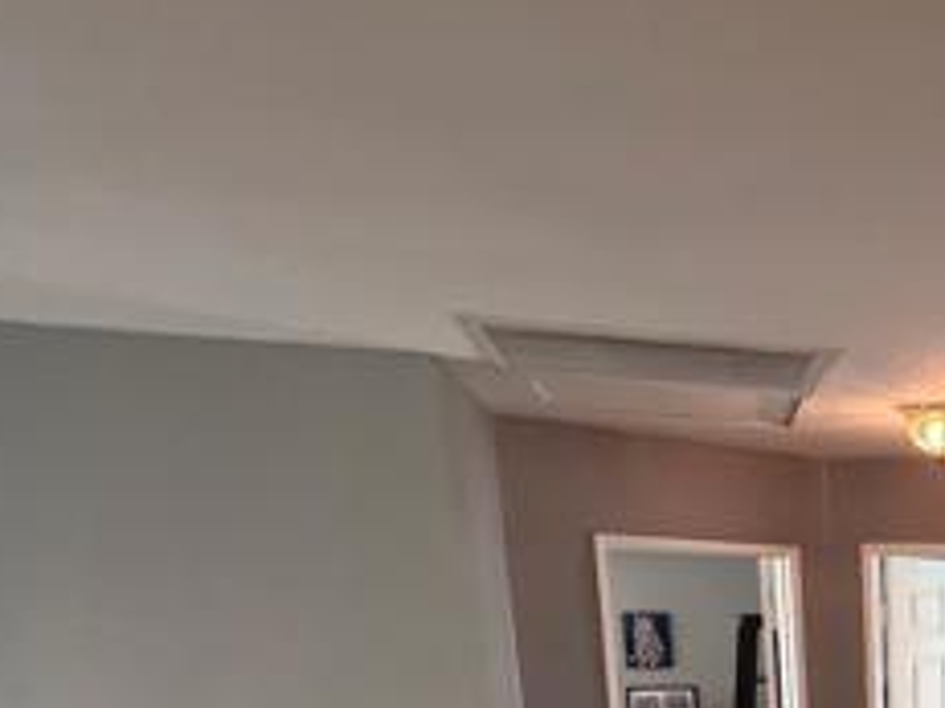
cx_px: 1084
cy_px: 872
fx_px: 982
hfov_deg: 39.8
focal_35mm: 36
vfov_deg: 32.1
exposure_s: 1/60
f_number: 1.8
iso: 250
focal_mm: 1.57
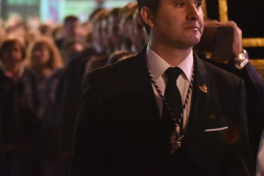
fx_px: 1049
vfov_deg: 9.5
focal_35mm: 143
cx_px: 155
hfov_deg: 14.3
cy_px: 6
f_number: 2.8
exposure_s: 1/60
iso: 12800
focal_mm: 70
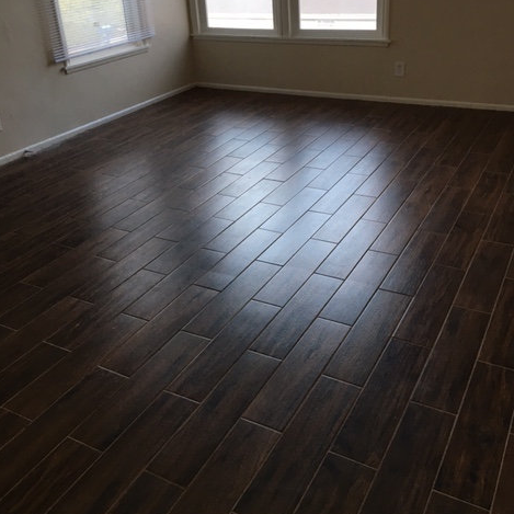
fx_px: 588
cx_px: 260
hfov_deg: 47.2
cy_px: 206
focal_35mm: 35
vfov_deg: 47.0
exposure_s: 1/30
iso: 32
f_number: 2.2
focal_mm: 4.15
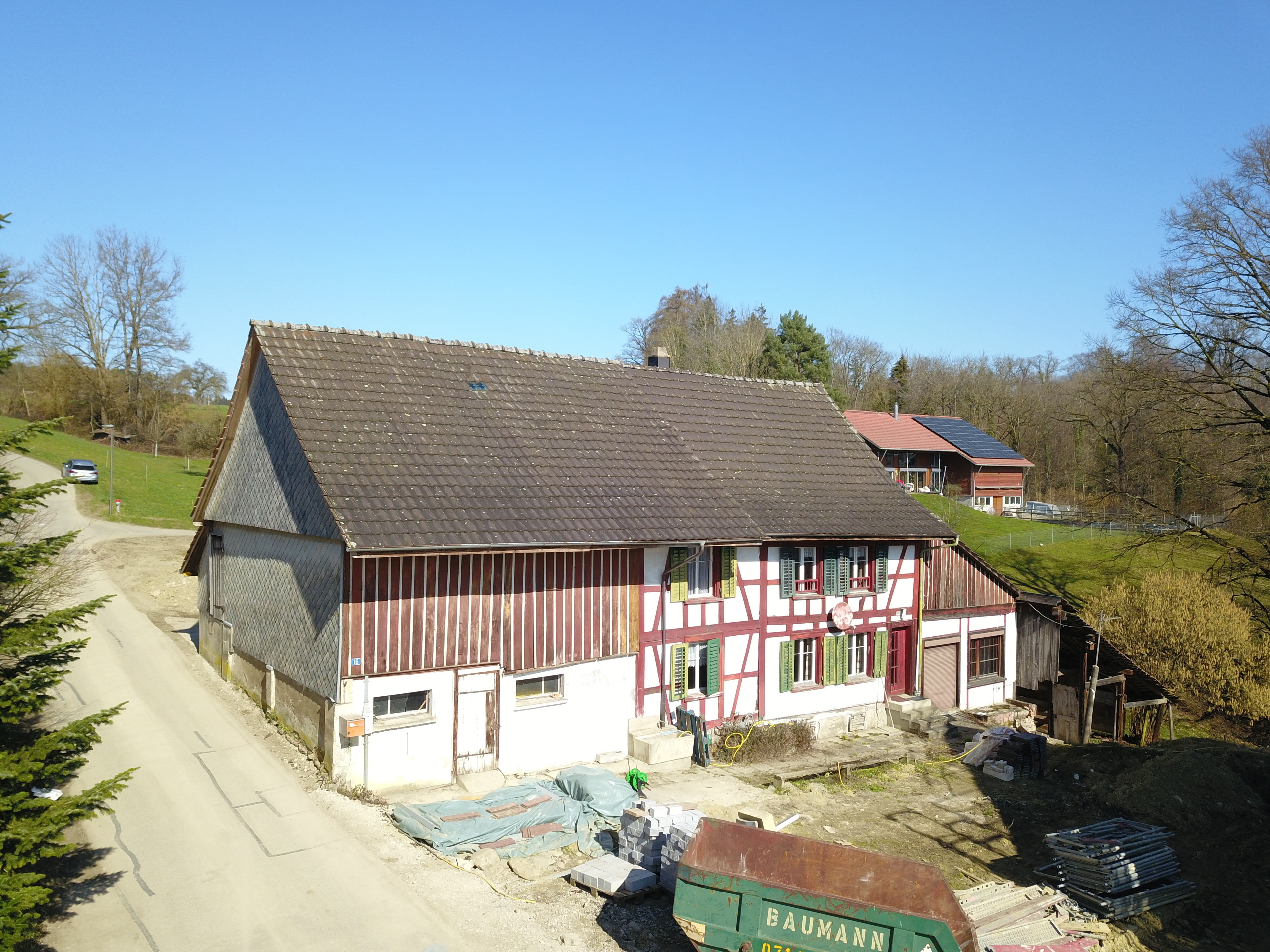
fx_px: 954
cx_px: 635
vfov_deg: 53.1
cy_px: 476
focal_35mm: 26
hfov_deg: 67.3
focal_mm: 4.73
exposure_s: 1/896
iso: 100
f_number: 2.2
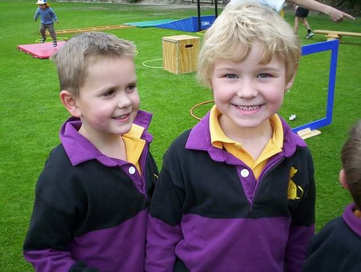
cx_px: 180
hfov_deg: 48.9
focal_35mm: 38
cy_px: 136
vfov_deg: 37.9
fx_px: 397
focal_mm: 4.99
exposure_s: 1/209
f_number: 4.5
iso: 100
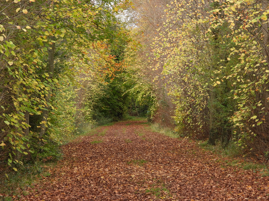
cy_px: 100
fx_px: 1049
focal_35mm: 135
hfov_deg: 14.6
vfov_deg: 11.0
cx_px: 134
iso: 250
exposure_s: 1/250
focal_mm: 24.3
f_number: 4
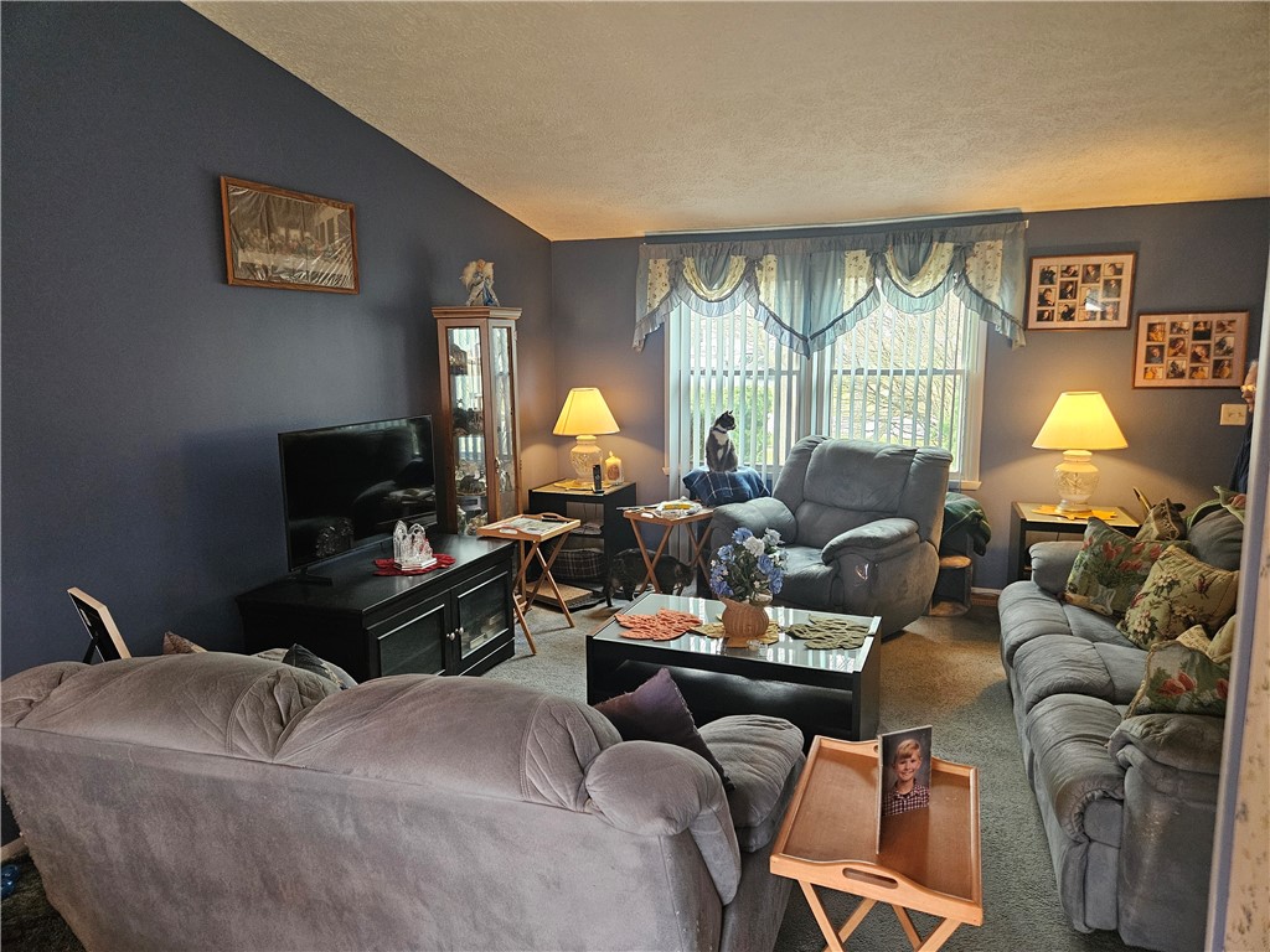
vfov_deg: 58.9
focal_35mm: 23
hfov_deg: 73.9
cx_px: 635
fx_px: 844
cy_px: 476
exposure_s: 1/120
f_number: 1.8
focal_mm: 5.4
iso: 640
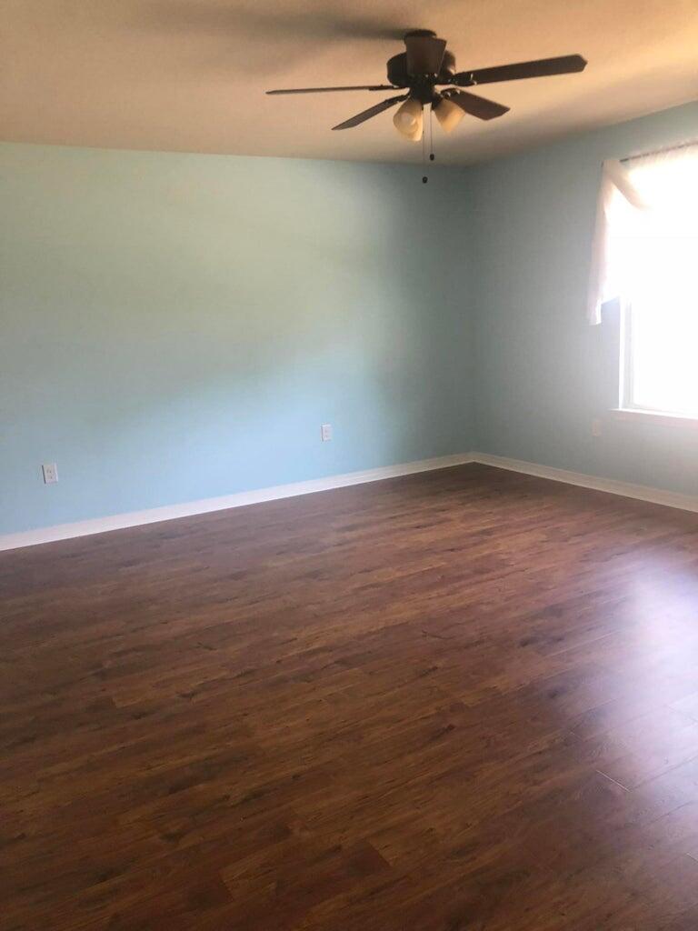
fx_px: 753
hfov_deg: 49.7
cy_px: 466
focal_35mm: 28
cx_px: 349
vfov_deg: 63.4
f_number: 1.8
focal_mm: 3.99
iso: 40
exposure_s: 1/20
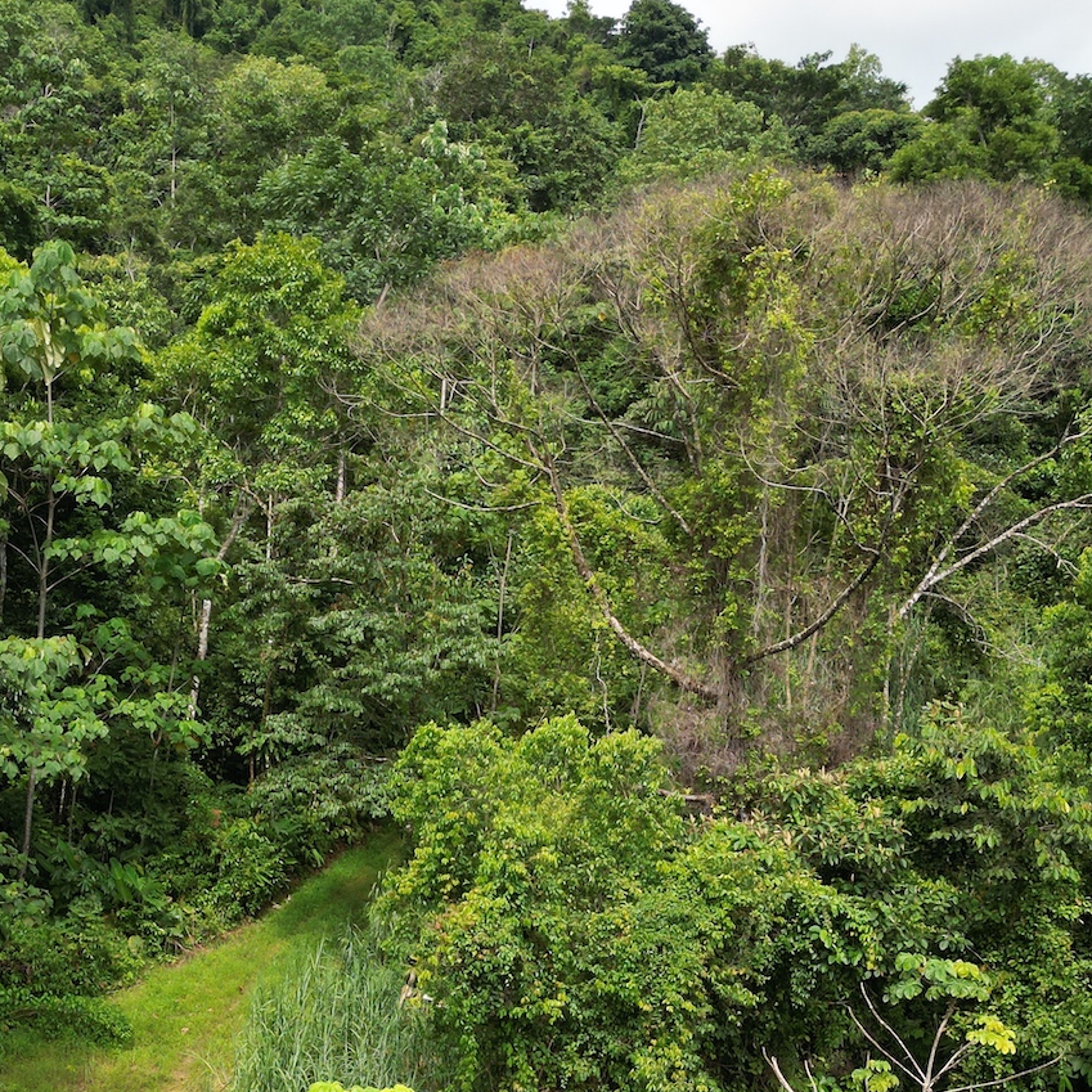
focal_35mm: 48
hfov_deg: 34.7
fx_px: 1713
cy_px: 777
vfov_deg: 34.8
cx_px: 289
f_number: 1.7
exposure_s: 1/1600
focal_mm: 6.72
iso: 120
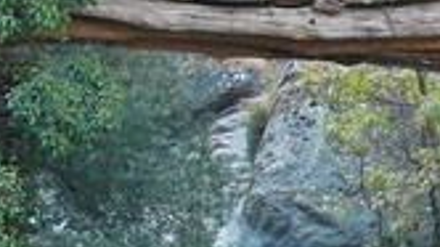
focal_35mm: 344
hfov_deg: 6.2
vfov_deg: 3.5
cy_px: 207
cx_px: 533
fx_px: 4010
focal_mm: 14.8
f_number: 3.2
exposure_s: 1/30
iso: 200
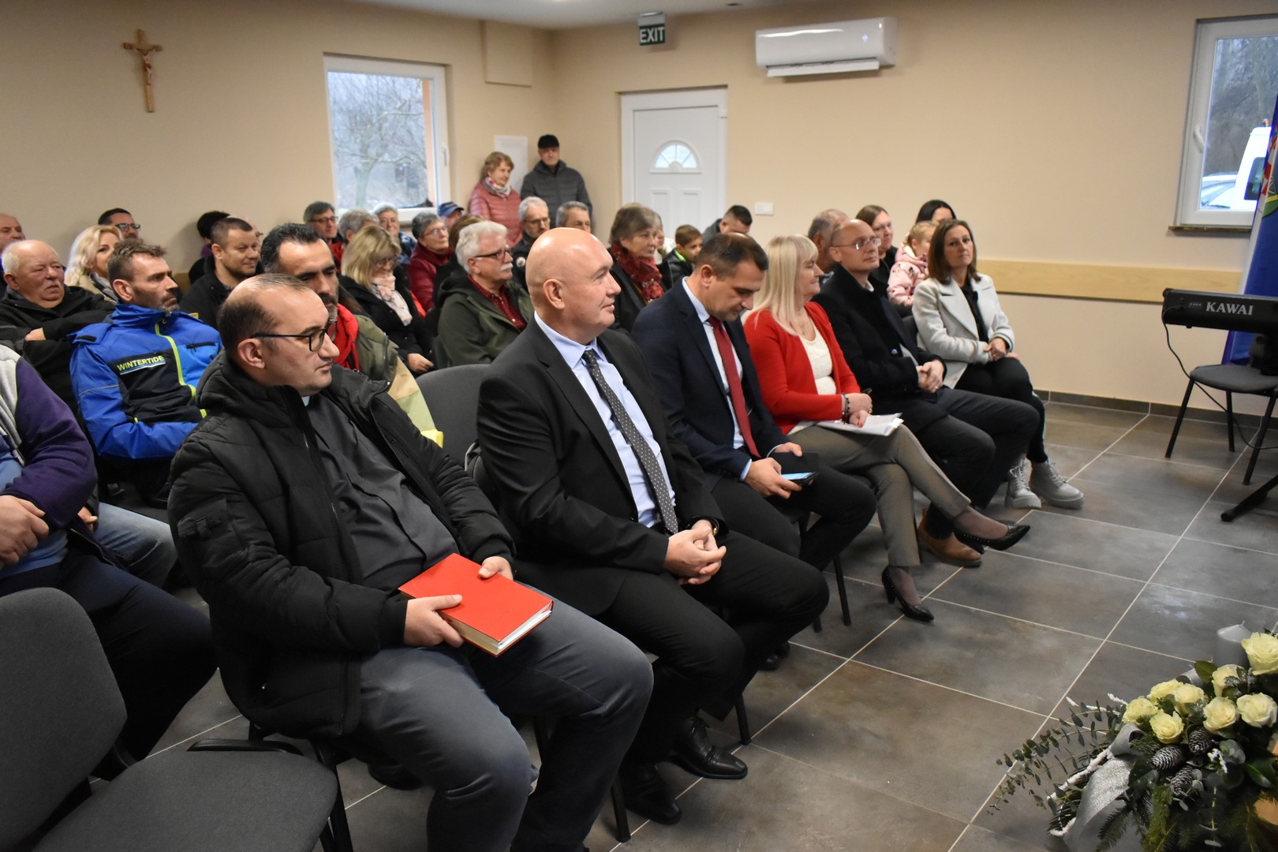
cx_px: 639
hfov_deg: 61.9
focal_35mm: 30
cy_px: 426
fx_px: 1065
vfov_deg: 43.6
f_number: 3.5
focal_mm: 20
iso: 2500
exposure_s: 1/250
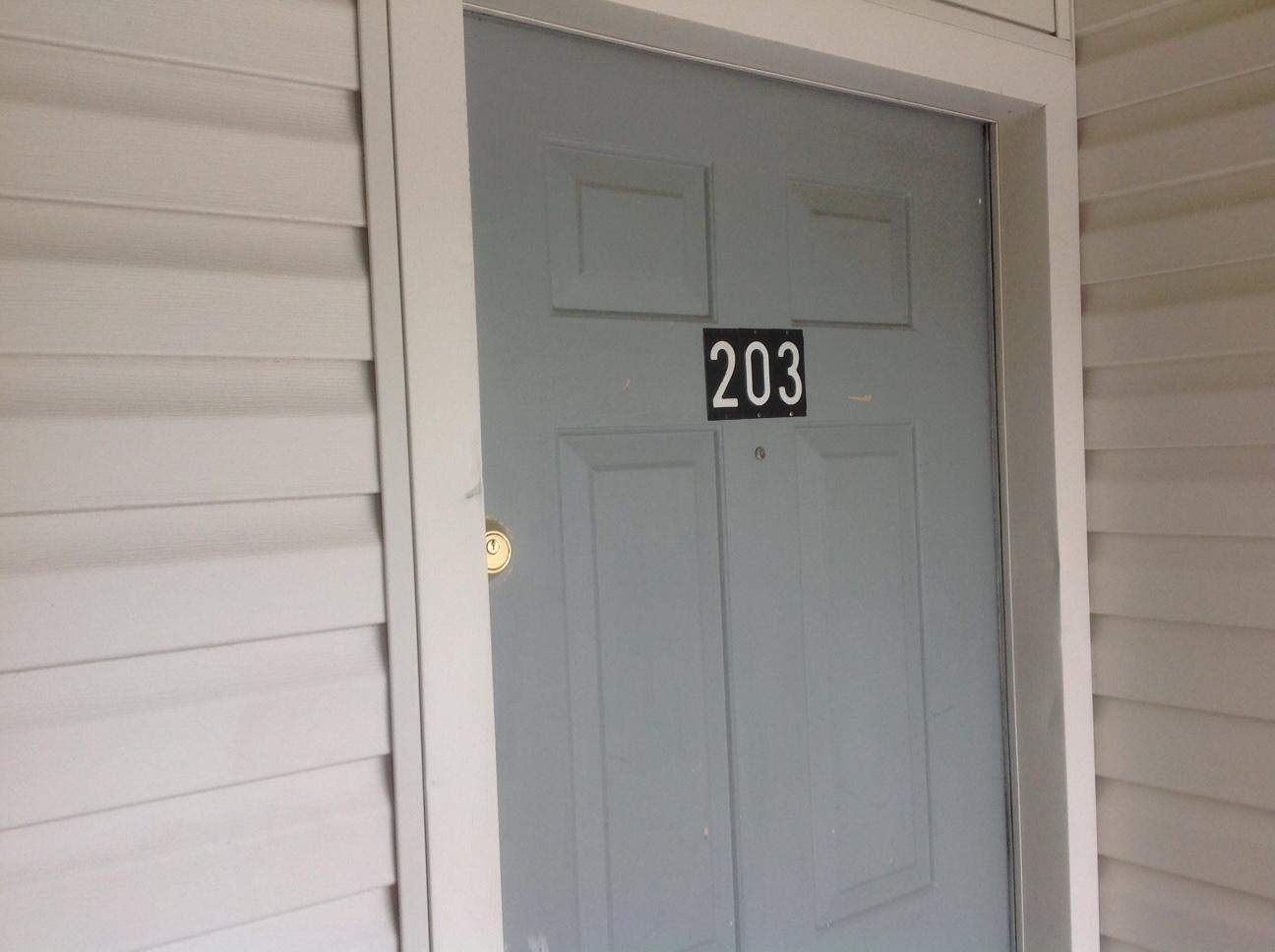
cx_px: 638
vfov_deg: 40.6
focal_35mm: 35
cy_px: 476
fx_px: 1287
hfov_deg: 52.7
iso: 64
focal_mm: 4.28
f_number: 2.4
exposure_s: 1/60
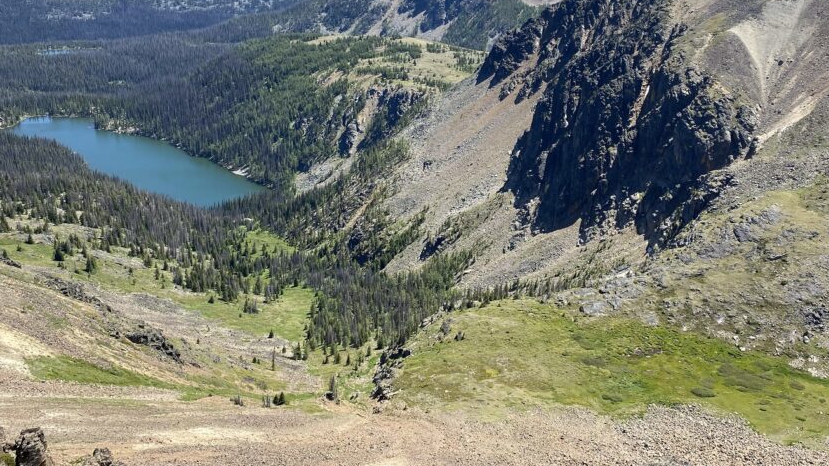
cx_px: 446
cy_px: 194
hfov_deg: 56.6
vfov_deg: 33.6
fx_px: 769
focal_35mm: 35
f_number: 1.8
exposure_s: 1/1585
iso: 32
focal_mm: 4.25
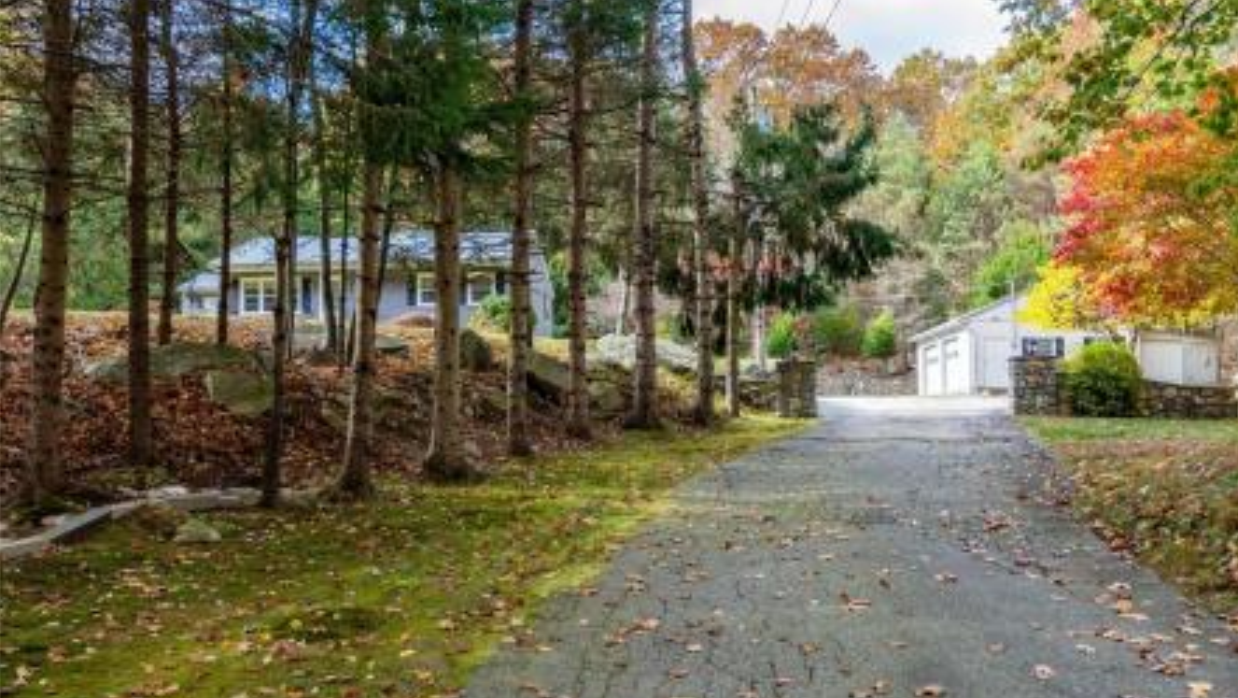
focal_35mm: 32
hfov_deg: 61.0
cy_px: 345
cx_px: 627
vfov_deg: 36.7
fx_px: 1051
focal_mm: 30
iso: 100
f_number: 7.1
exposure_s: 1/50
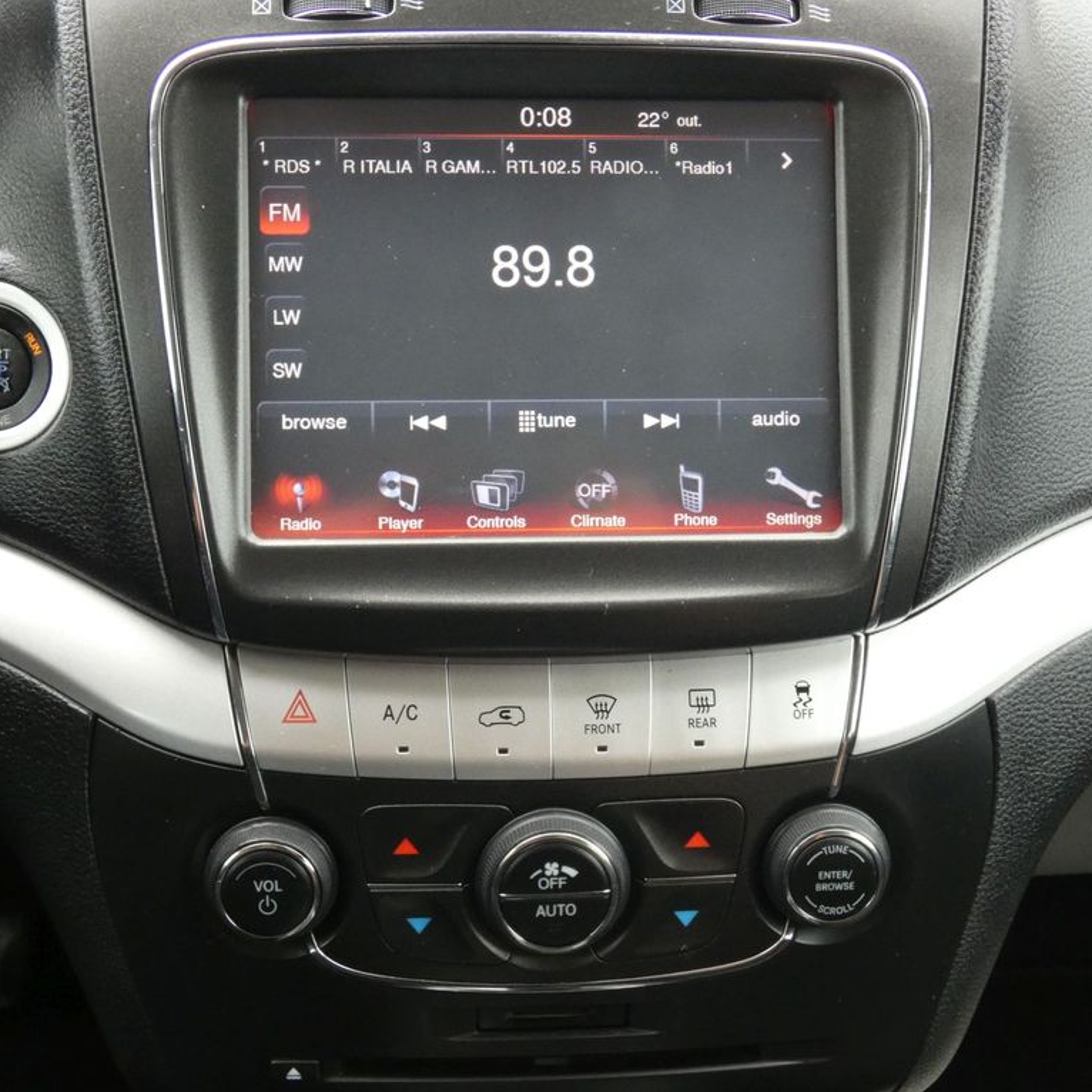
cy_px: 546
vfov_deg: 42.8
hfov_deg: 42.8
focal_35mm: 39
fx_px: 1392
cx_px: 552
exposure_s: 1/80
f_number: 5.6
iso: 500
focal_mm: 6
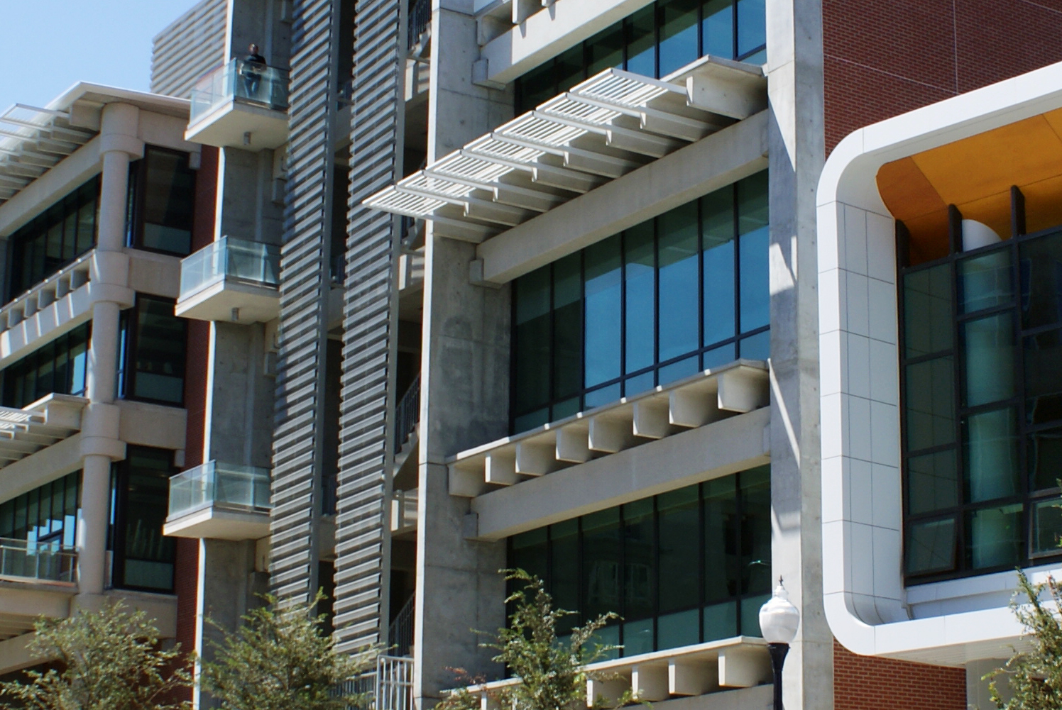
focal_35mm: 76
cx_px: 738
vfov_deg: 18.0
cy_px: 431
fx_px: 2244
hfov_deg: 26.4
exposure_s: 1/125
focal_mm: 20
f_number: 10
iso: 100
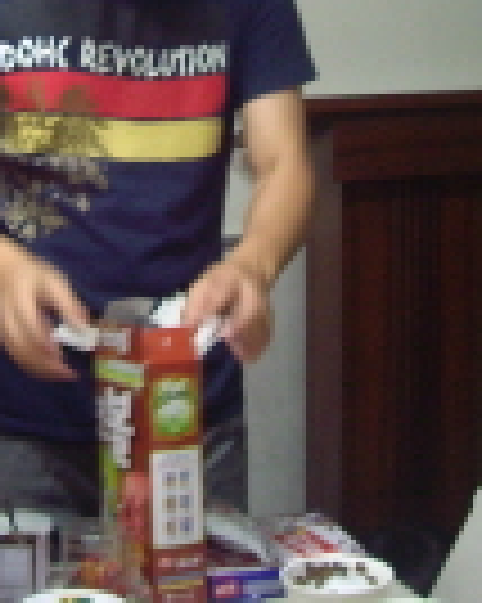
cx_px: 153
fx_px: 1982
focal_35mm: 111
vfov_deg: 16.9
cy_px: -14
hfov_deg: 13.8
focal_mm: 6.2
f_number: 2.7
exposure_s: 1/20
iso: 200
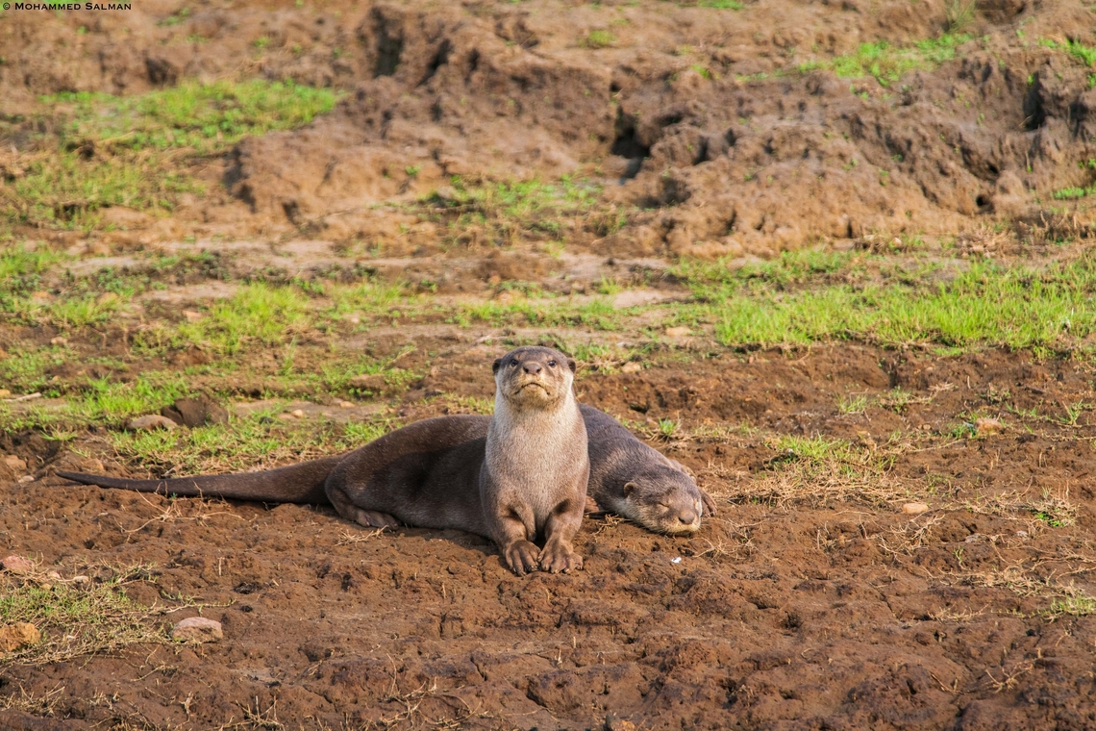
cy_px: 366
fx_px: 18265
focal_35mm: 600
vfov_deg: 2.3
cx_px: 548
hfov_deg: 3.4
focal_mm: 600
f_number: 6.3
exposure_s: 1/1600
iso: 1000
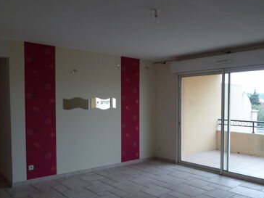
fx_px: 252
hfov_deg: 54.7
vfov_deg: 42.7
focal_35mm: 33
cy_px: 119
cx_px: 167
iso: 80
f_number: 3.3
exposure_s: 1/40
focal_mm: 4.1
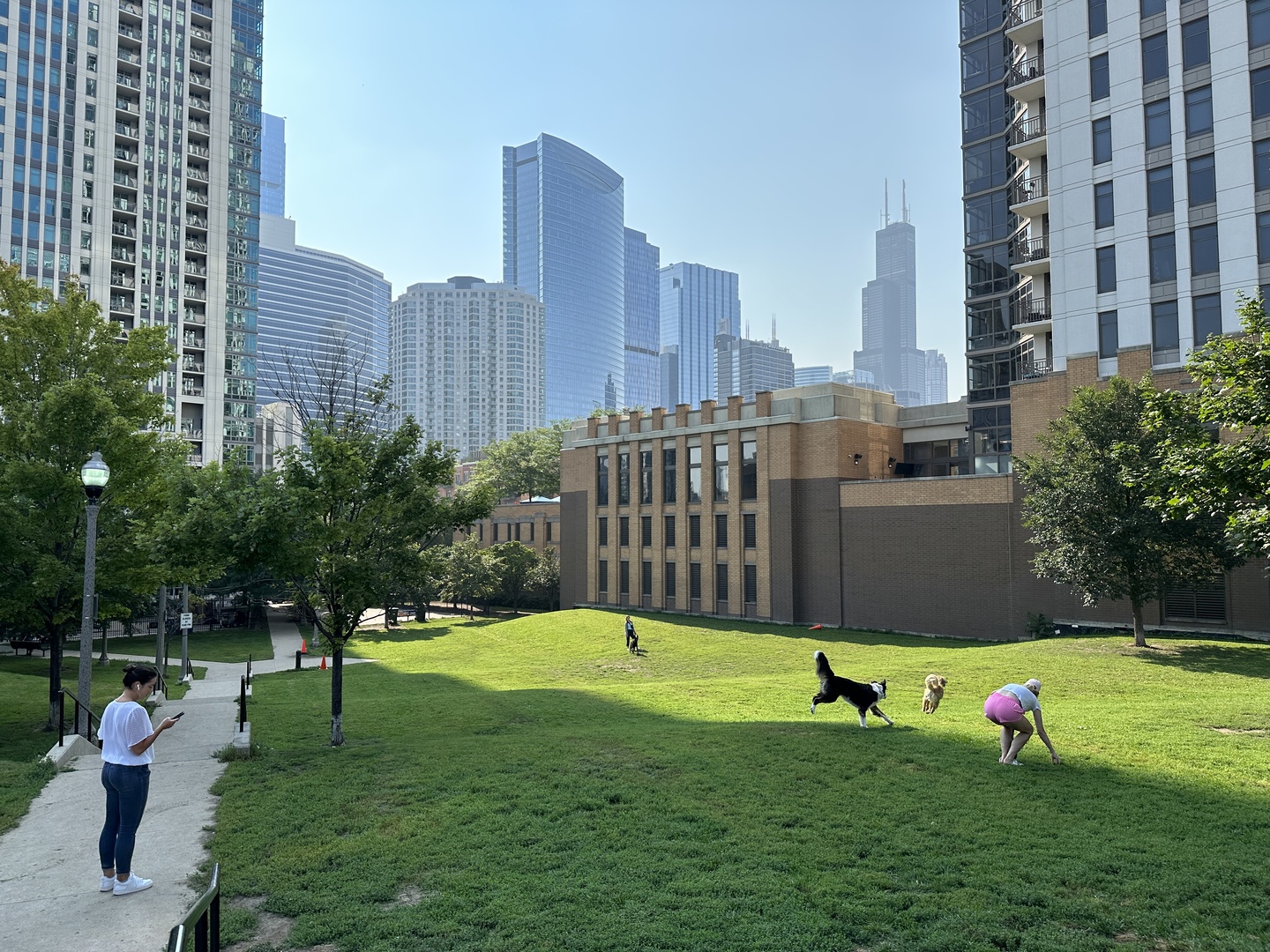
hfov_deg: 71.6
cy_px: 476
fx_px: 881
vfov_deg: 56.8
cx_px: 635
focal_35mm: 24
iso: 80
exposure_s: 1/3472
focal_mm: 6.86
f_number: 1.78
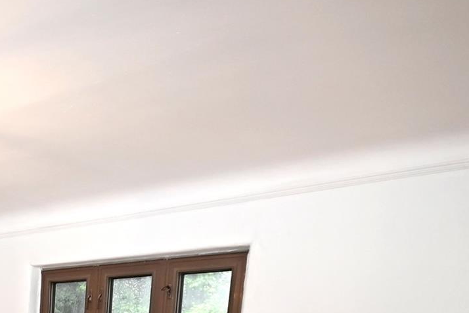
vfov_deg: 25.4
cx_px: -66
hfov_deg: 37.0
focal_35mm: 43
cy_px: 440
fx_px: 560
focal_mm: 10
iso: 450
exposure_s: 1/60
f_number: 4
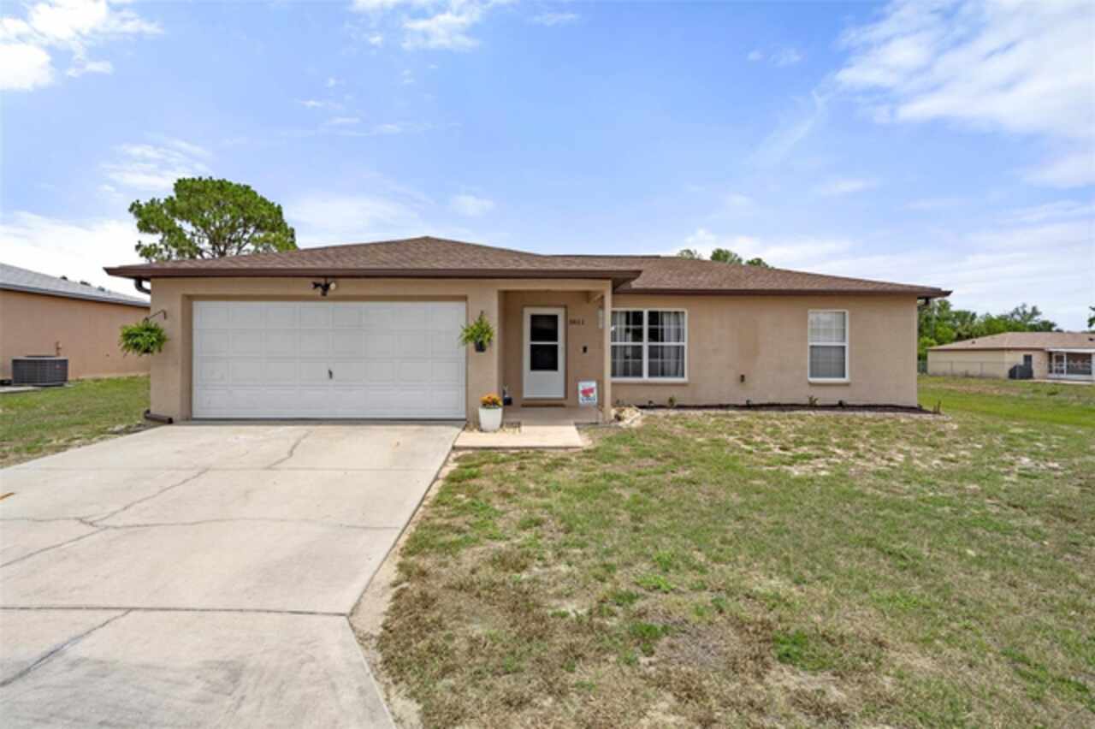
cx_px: 548
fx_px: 517
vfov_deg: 70.4
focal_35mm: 17
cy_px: 364
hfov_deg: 93.3
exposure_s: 1/800
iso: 400
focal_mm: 17
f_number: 8
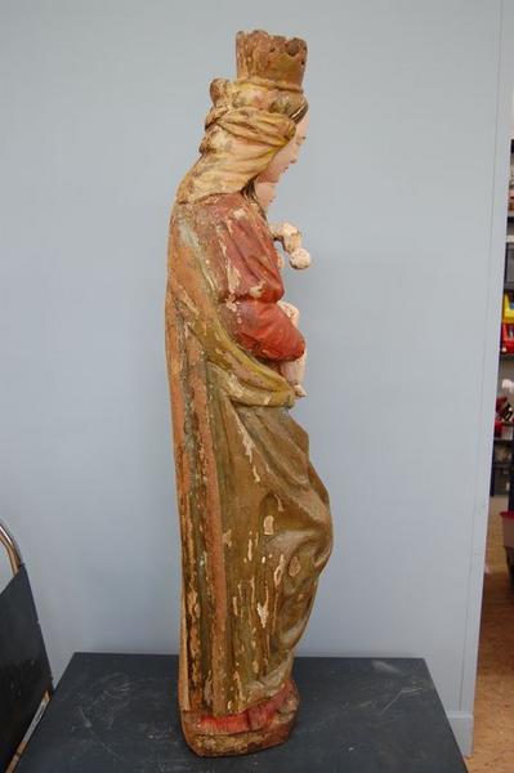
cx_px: 257
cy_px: 386
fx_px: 740
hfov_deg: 38.3
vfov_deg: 55.1
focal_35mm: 34
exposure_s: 1/40
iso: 400
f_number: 3.8
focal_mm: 23
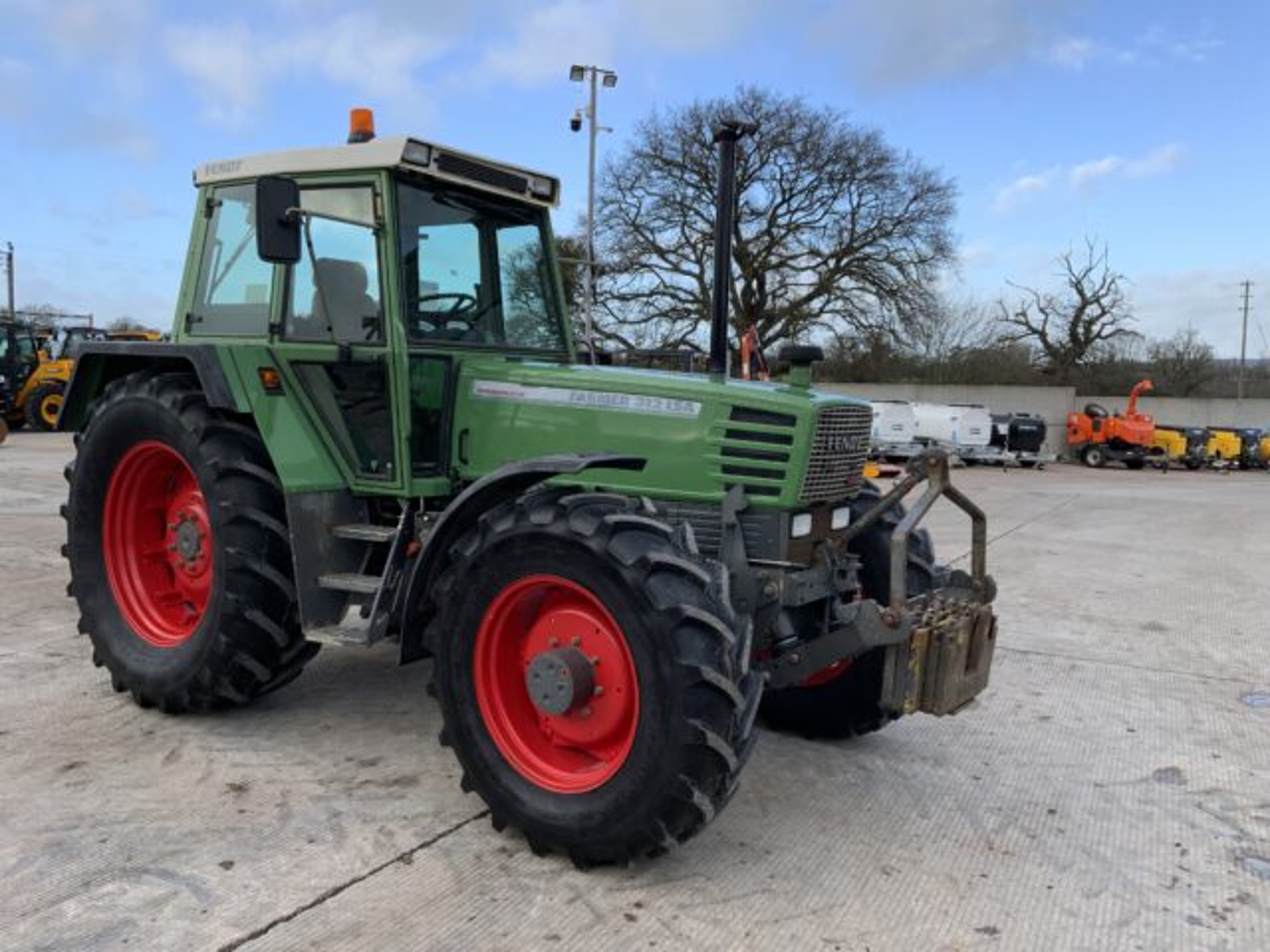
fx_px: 1064
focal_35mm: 29
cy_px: 476
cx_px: 635
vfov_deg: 48.2
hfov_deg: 61.7
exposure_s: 1/534
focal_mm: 3
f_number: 1.8
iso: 16
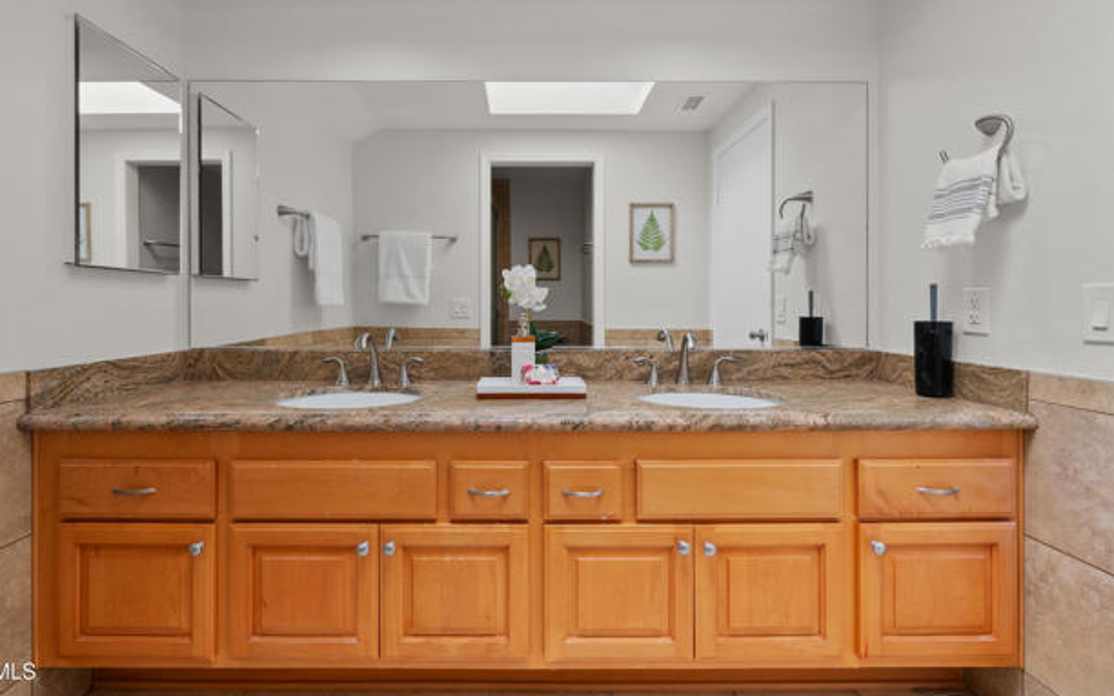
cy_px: 318
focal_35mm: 16
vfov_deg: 71.1
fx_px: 486
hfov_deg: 97.8
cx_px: 541
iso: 250
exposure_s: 1/10
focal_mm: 15
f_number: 9
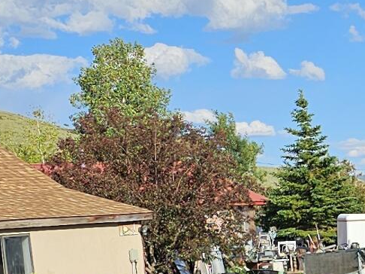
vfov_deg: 10.4
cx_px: 514
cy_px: 252
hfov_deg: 13.3
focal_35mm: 142
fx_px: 1497
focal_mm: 6.3
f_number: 1.7
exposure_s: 1/1117
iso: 10
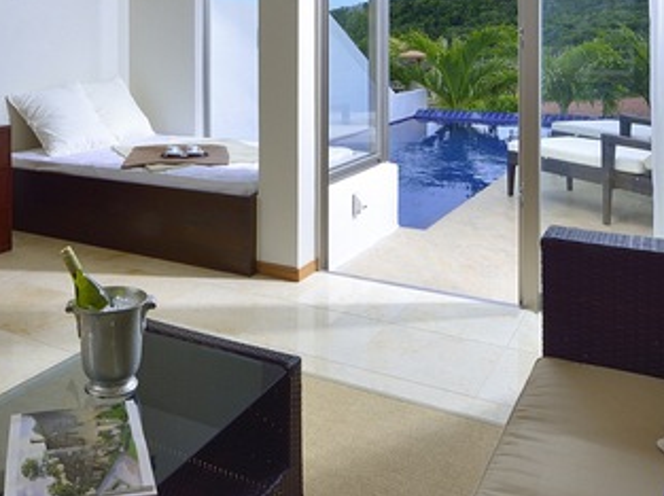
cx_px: 214
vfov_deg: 42.0
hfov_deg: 57.0
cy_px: 57
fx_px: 594
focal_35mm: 31
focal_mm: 14
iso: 100
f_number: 14
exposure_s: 1/60
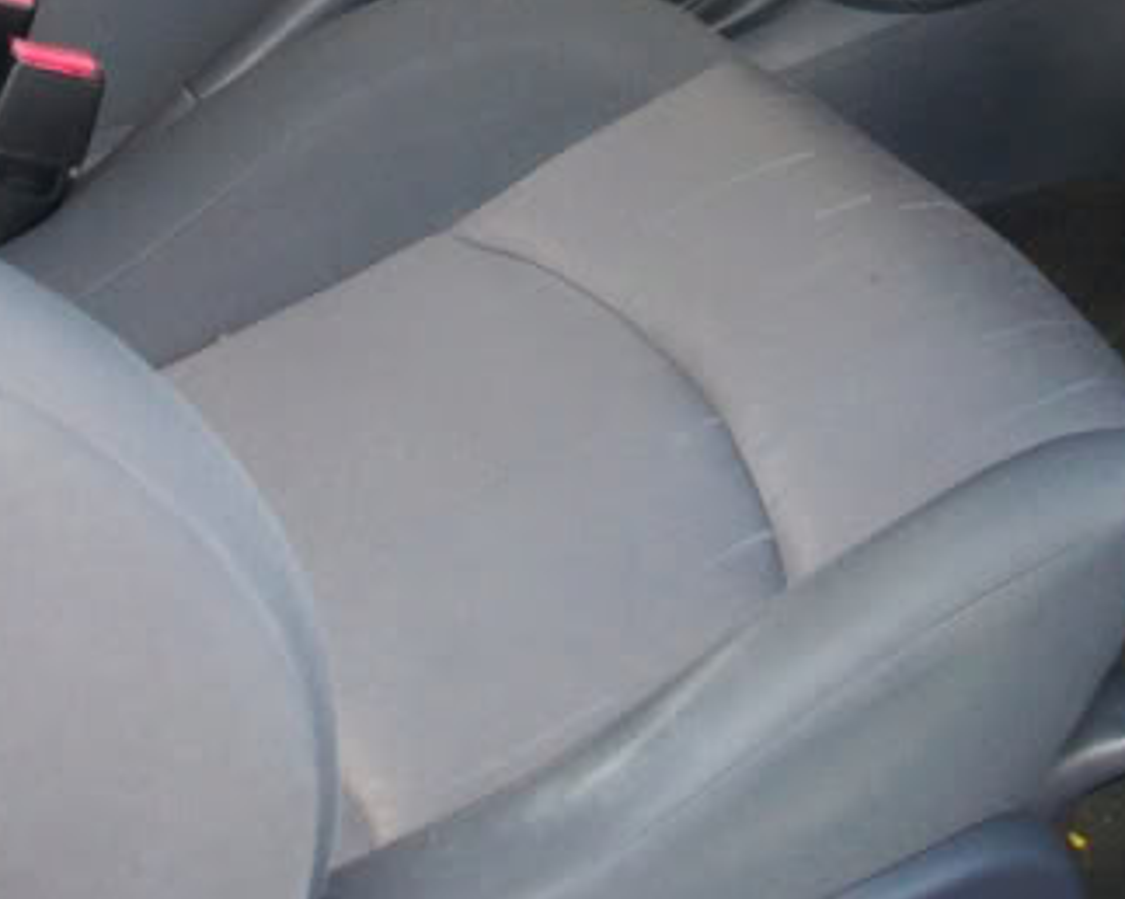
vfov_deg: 15.1
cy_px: -125
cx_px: 676
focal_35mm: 99
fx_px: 3294
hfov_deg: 19.4
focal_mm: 5.7
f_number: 2.9
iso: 117
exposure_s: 1/40
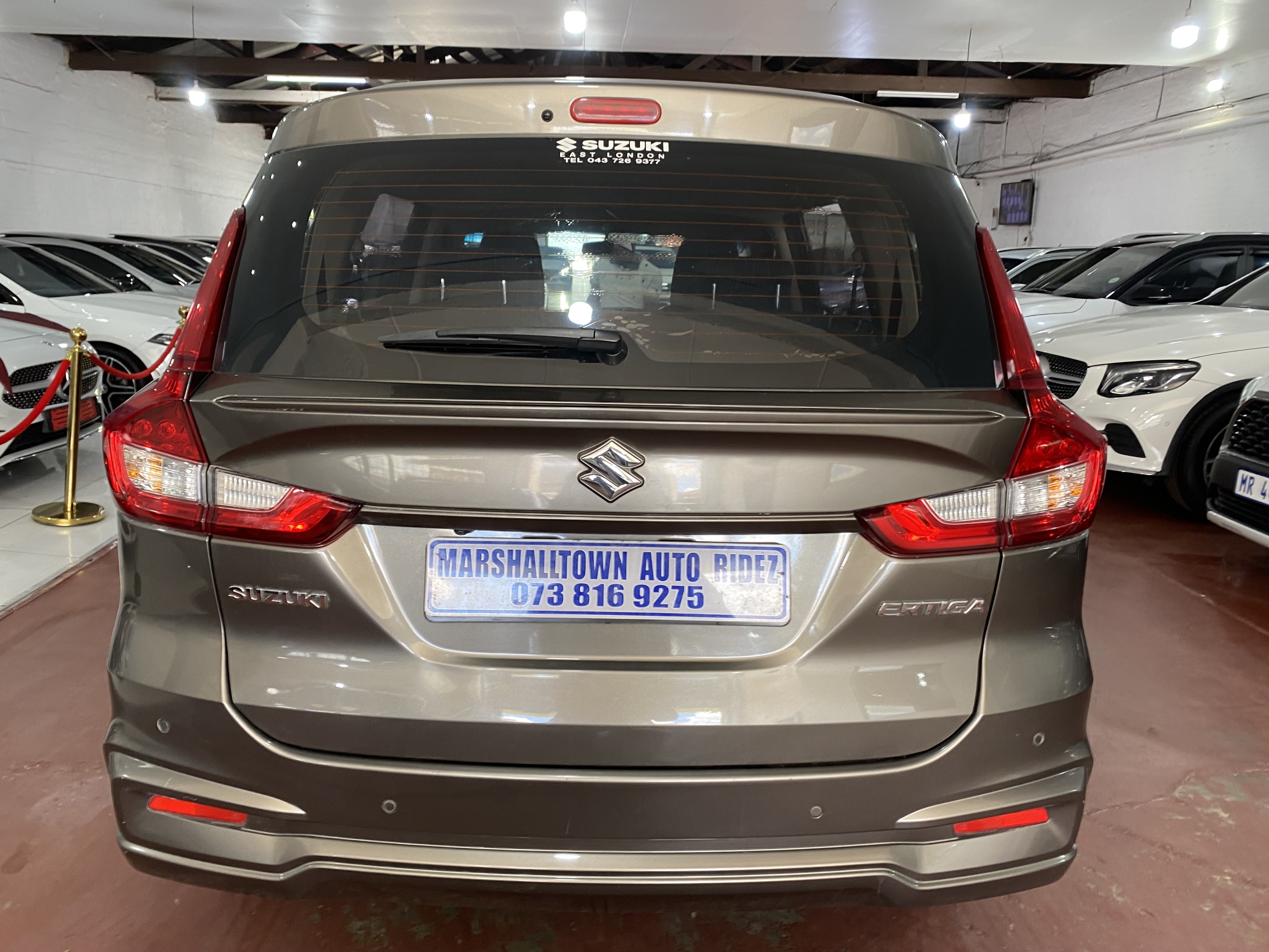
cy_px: 476
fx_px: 953
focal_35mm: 26
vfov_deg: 53.1
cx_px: 634
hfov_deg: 67.3
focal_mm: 4.25
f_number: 1.8
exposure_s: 1/50
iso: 64
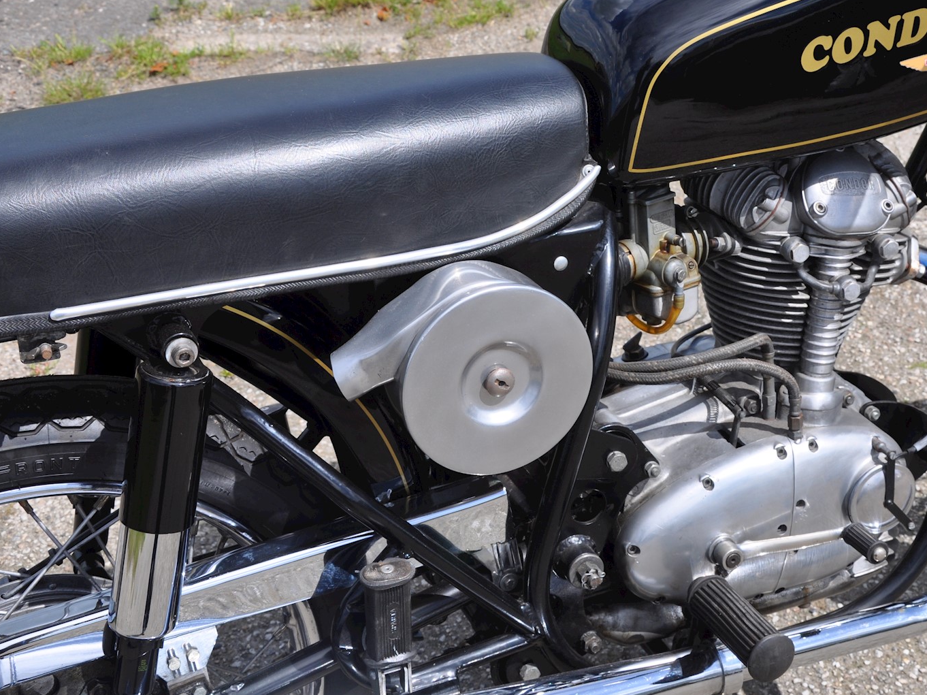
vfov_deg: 22.6
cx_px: 617
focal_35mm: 65
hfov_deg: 29.6
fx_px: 1740
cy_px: 288
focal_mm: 32
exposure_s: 1/400
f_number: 10
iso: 200
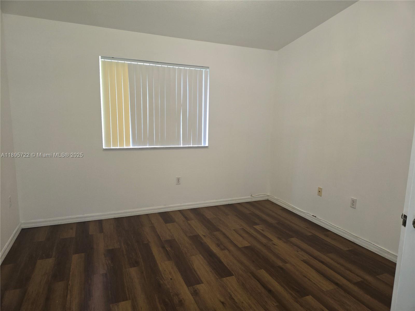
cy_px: 156
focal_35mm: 23
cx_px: 208
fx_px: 276
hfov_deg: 73.9
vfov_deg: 58.9
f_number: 1.8
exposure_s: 1/24
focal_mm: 5.4
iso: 100
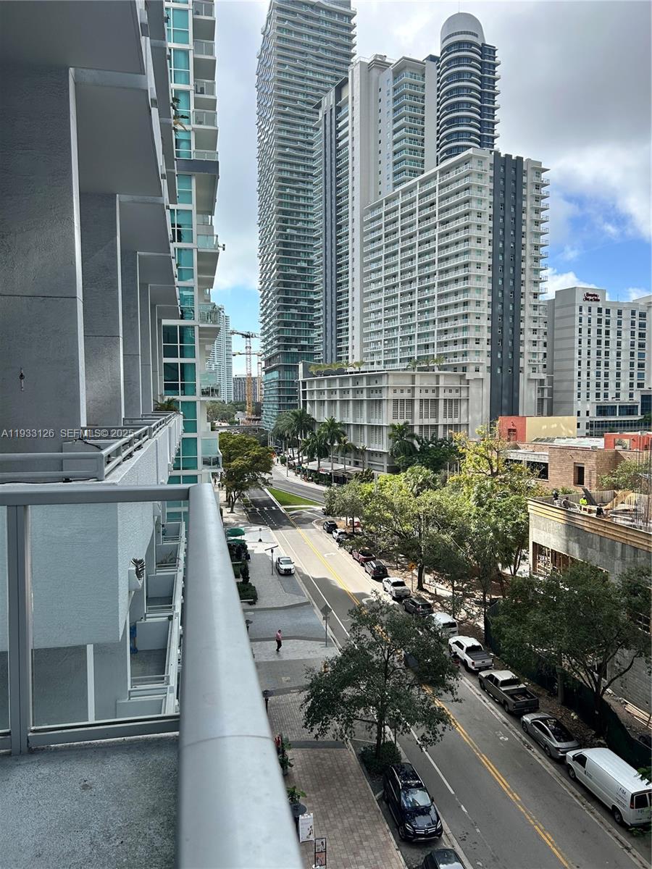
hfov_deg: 53.1
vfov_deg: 67.3
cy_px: 434
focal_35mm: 26
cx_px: 326
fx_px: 653
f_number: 1.5
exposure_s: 1/2083
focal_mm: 5.7
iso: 50
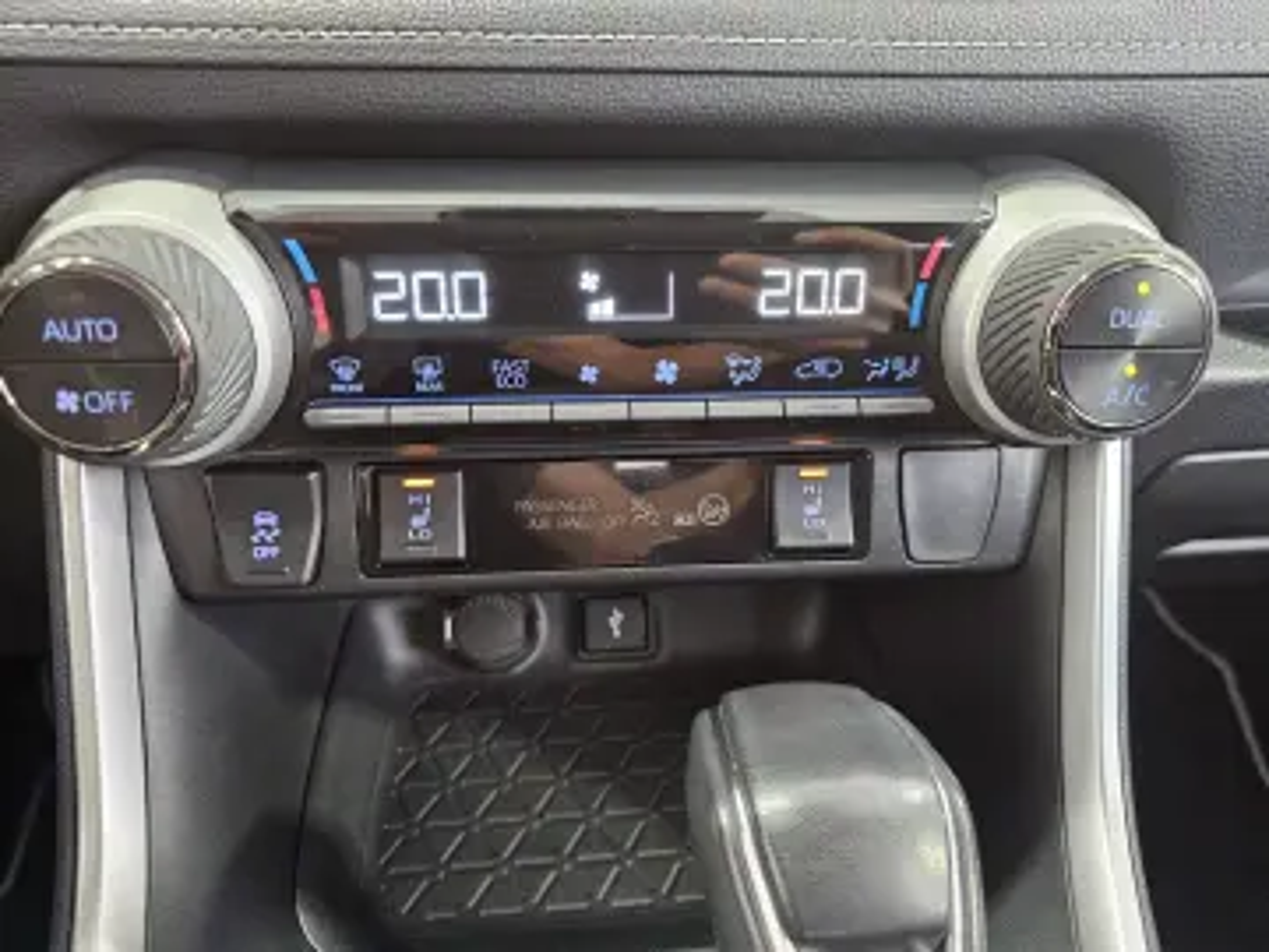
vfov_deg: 58.9
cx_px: 634
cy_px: 476
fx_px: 843
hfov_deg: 73.9
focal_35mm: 23
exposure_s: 1/54.3
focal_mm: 6.3
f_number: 1.7
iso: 640
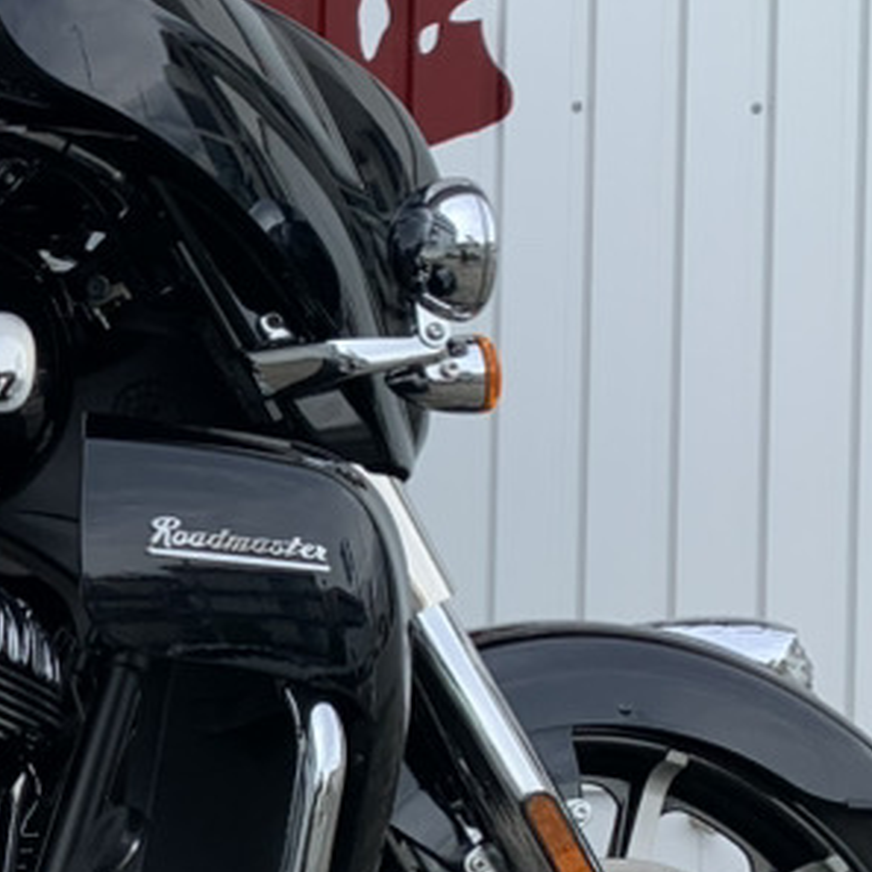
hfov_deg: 16.4
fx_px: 2650
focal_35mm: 93
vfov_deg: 18.6
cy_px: 285
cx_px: -561
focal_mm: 4.25
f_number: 1.8
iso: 25
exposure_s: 1/465
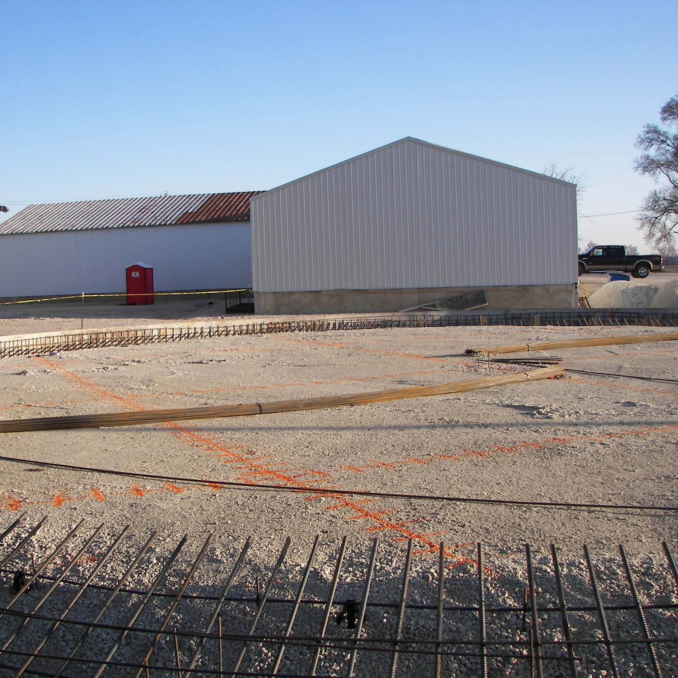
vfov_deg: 39.2
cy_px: 340
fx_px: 953
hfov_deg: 39.2
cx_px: 323
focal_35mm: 43
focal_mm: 6
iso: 50
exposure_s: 1/400
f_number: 2.8
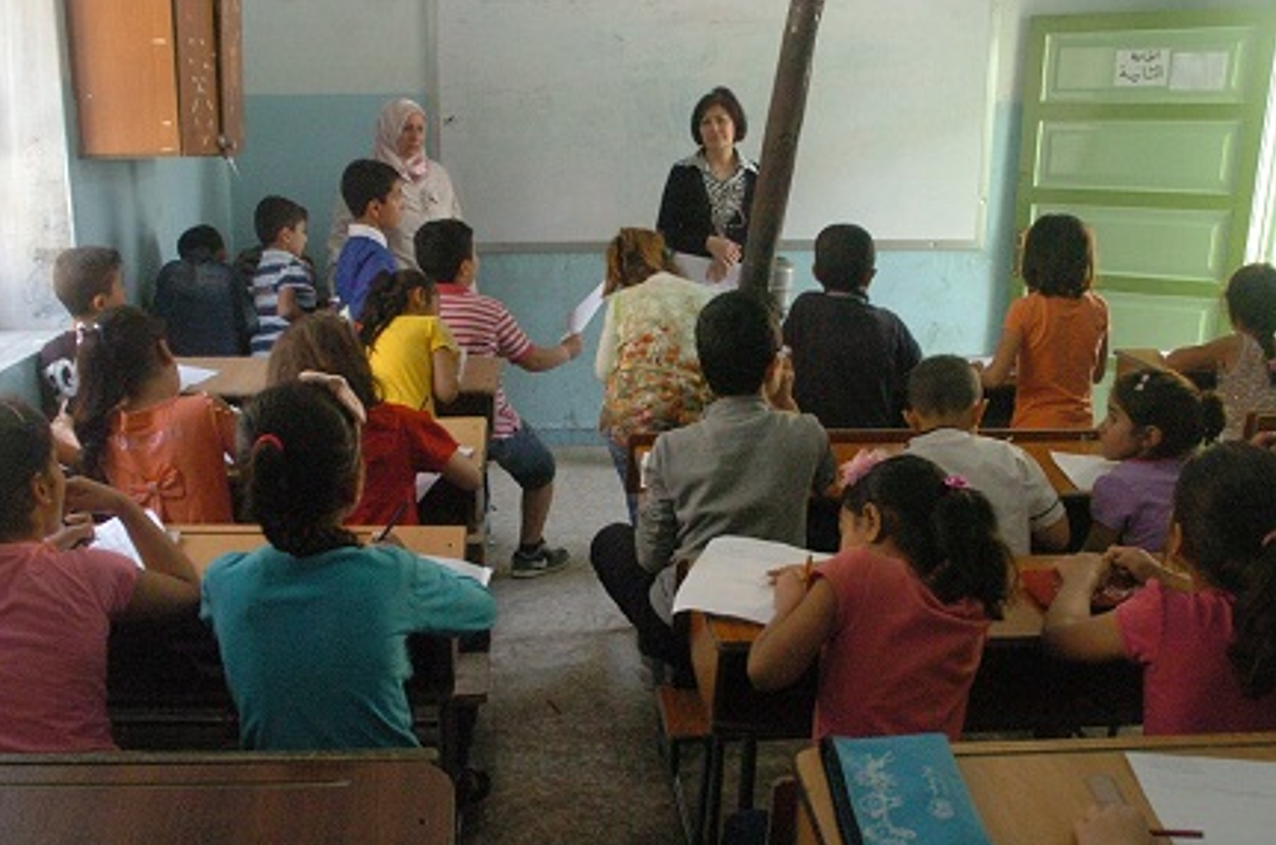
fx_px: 1167
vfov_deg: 39.8
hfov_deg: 57.2
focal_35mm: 33
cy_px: 459
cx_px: 567
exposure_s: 1/60
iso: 1600
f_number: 5.6
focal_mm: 18
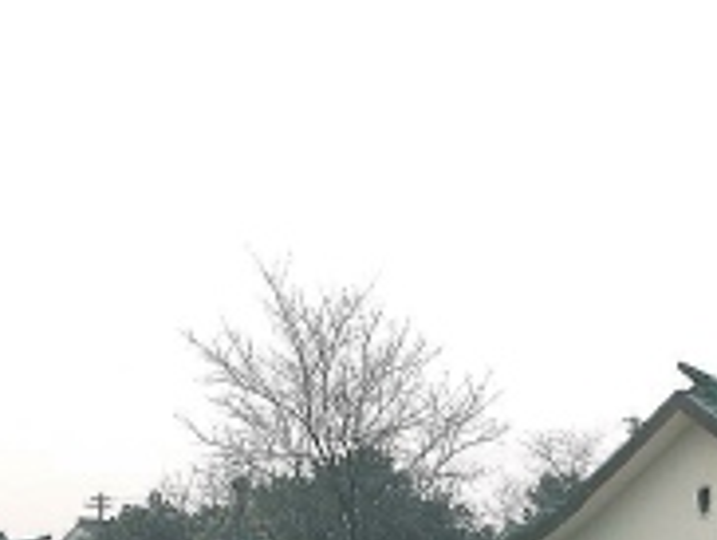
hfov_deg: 22.7
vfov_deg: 17.2
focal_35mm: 84
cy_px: 540
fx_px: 1742
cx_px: 650
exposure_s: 1/203
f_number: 8
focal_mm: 8.9
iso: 100
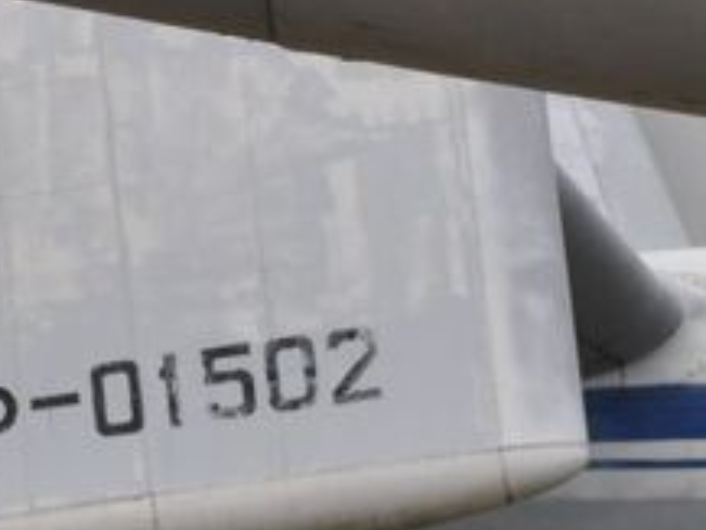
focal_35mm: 663
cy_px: 42
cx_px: 1981
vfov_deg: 2.2
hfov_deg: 2.9
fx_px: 13529
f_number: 8
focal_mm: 78
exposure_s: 1/400
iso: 200
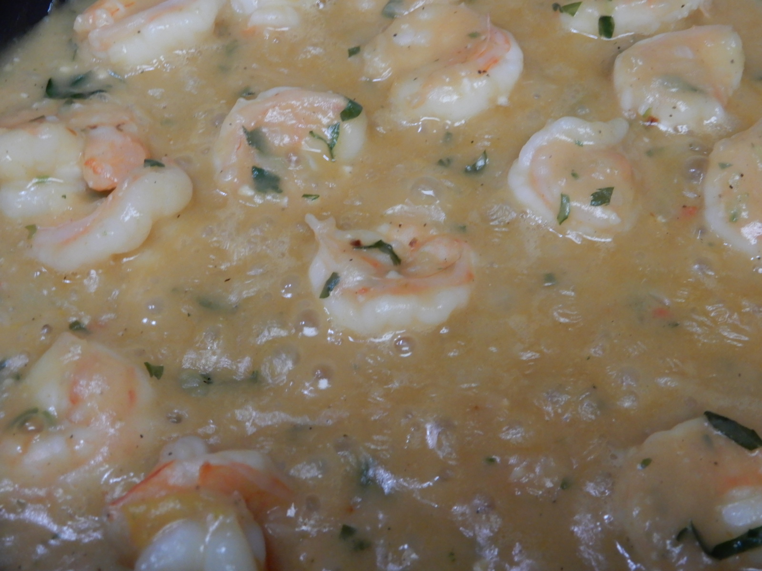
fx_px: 1255
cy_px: 286
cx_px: 381
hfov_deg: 33.8
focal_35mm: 57
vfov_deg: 25.7
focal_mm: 10.2
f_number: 4.5
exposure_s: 1/25
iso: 400
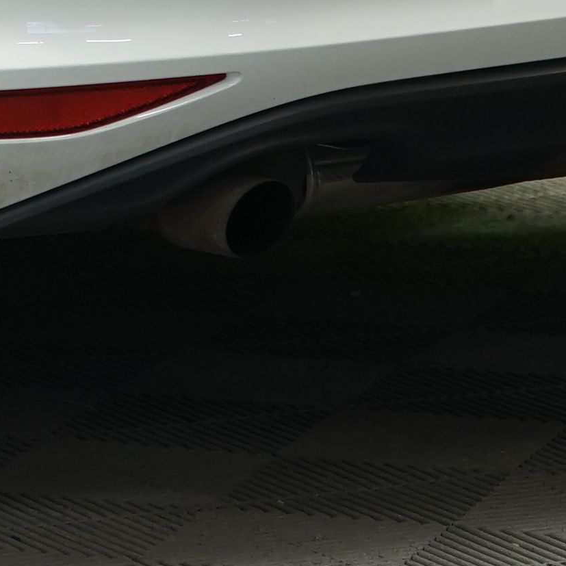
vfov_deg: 4.0
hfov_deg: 4.0
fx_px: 8102
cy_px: -515
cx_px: -446
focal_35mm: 438
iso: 500
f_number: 2.8
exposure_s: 1/40
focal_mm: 71
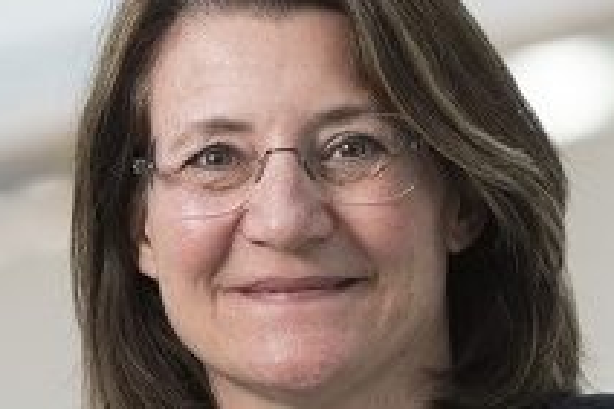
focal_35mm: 343
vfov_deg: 4.0
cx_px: 321
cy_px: 255
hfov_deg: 6.0
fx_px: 5845
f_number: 4
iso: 640
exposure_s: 1/100
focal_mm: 175
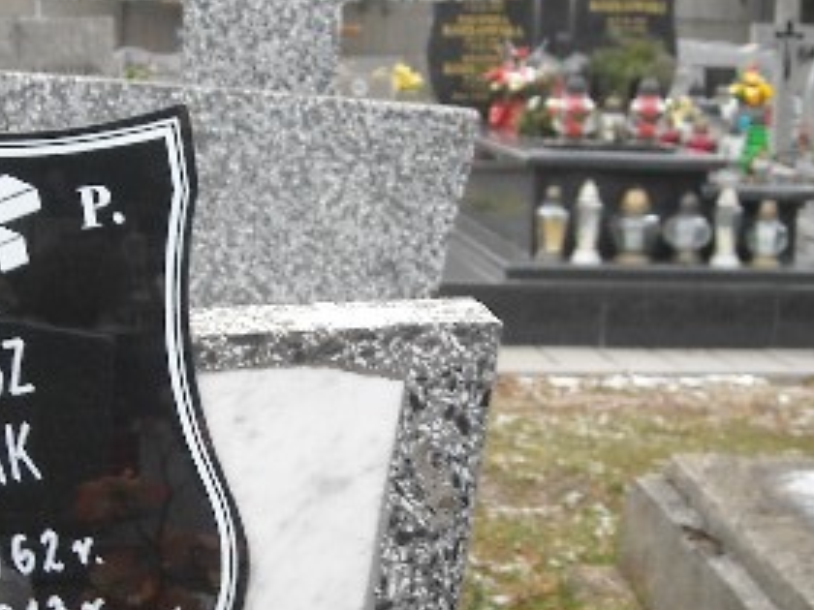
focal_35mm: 80
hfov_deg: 24.1
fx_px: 1881
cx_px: 172
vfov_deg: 18.4
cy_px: 415
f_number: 2.8
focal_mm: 5.7
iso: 64
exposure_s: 1/105
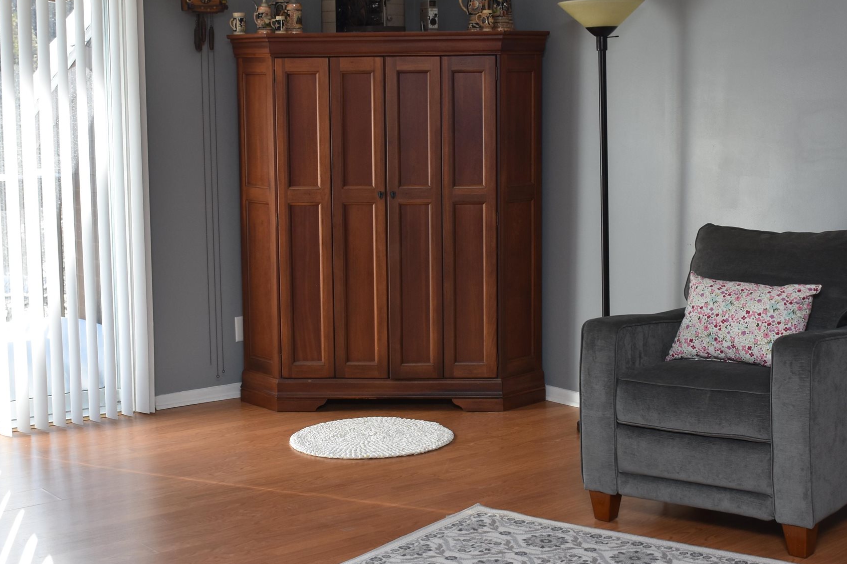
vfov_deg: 22.6
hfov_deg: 33.4
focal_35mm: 60
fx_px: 1411
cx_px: 423
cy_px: 235
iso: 200
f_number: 5.6
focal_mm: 22
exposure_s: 1/125
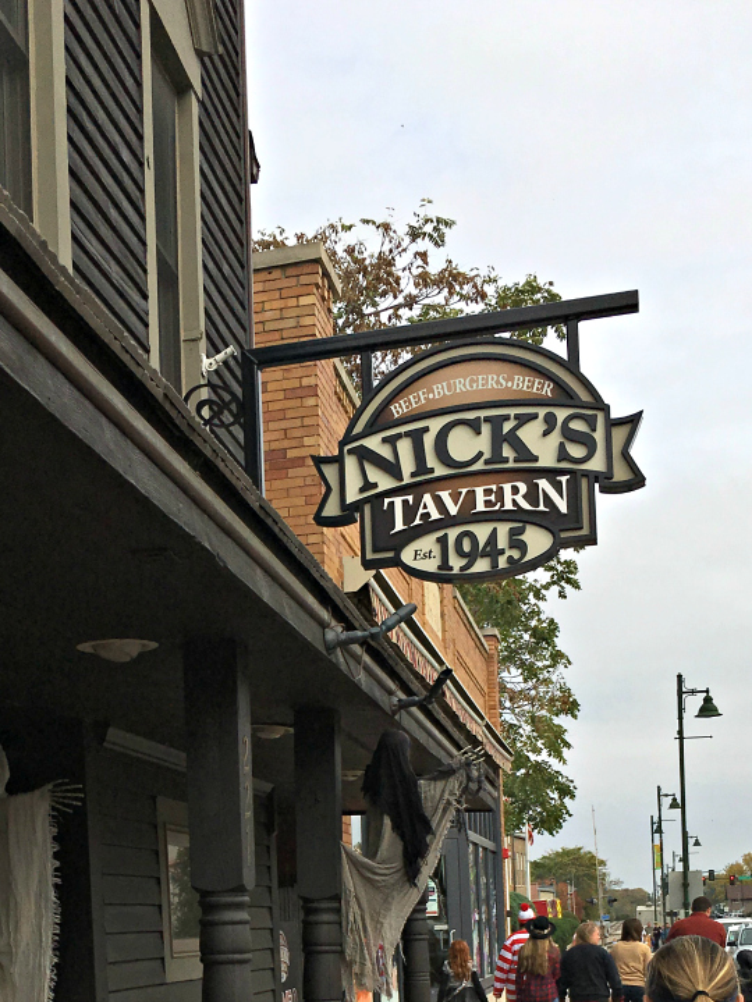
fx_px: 840
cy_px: 501
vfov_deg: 61.7
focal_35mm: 29
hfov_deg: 48.2
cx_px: 376
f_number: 2.2
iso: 25
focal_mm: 4.15
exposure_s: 1/3077
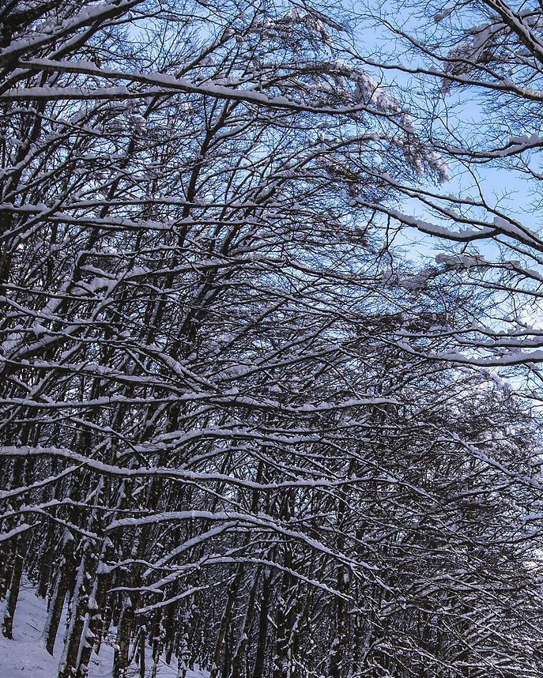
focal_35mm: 42
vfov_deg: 42.4
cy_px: 510
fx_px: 843
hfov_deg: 33.0
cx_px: 530
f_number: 7.1
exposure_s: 1/200
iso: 100
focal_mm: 16
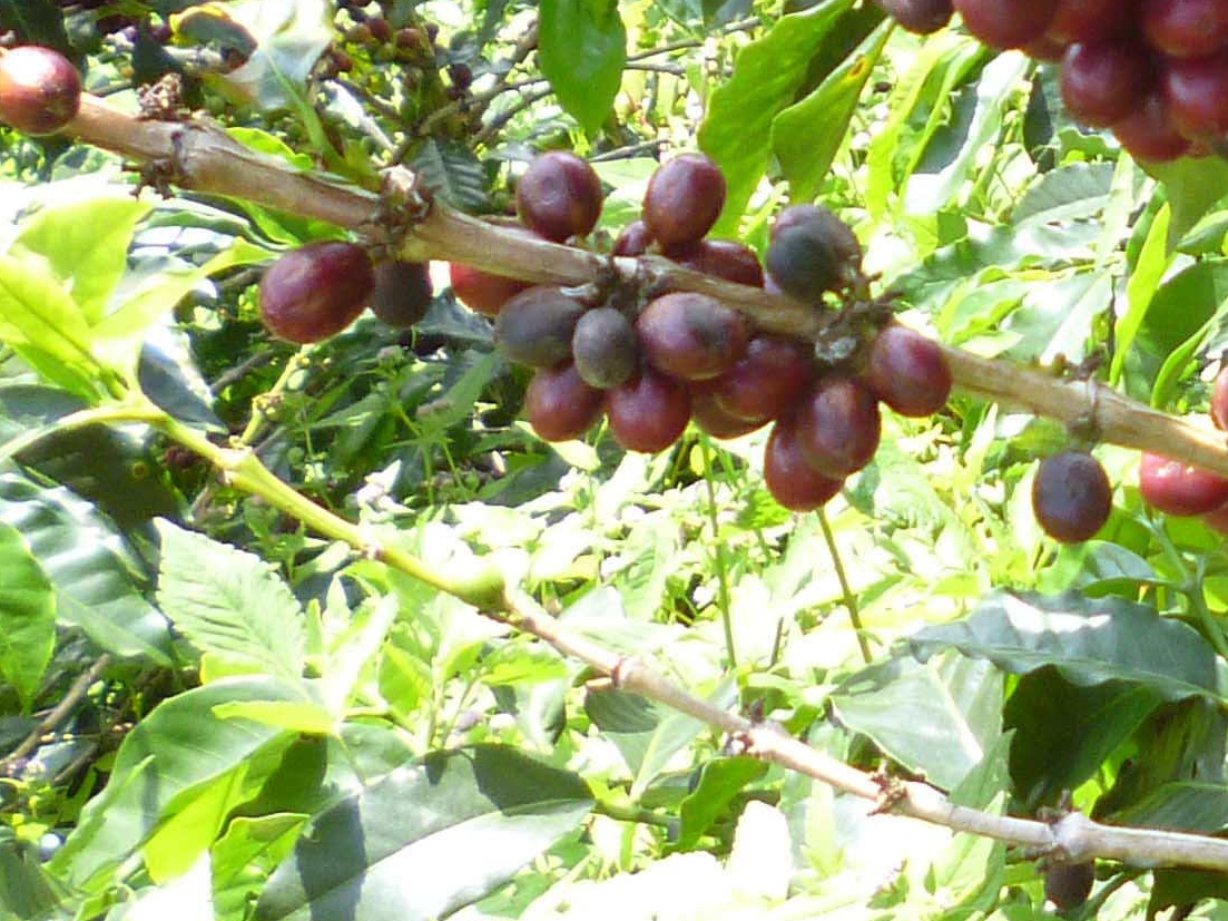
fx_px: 4150
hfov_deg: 15.4
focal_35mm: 117
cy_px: -390
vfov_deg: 12.2
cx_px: 1889
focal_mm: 5
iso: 100
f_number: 3.1
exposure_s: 1/160
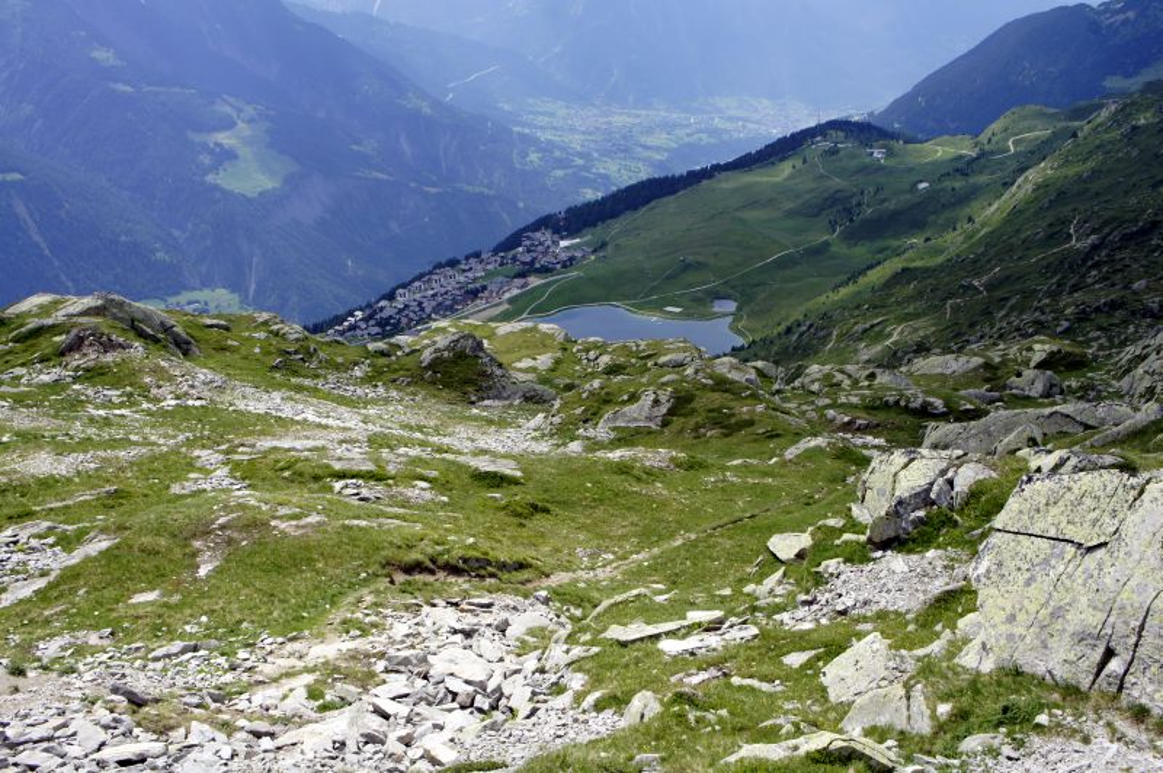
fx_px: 1210
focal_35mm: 38
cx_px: 582
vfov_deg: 35.4
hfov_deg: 51.3
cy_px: 386
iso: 200
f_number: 11
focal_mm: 25
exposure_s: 1/200
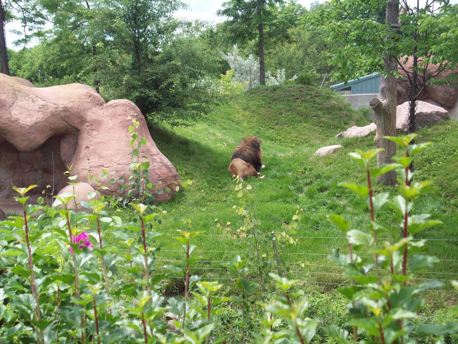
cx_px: 229
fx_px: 714
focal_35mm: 54
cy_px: 172
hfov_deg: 35.5
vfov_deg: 27.0
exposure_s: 1/535
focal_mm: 9
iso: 80
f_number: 3.4
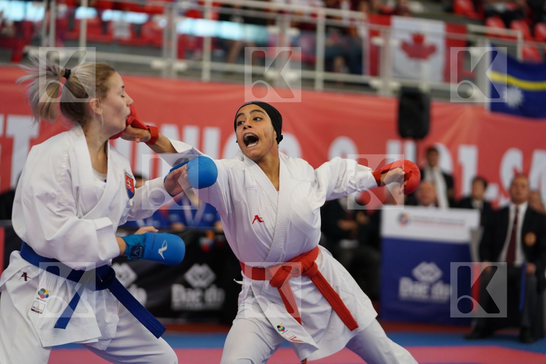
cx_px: 273
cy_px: 182
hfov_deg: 18.1
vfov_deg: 12.1
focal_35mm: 113
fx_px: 1714
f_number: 2.8
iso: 1600
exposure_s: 1/1000
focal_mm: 113
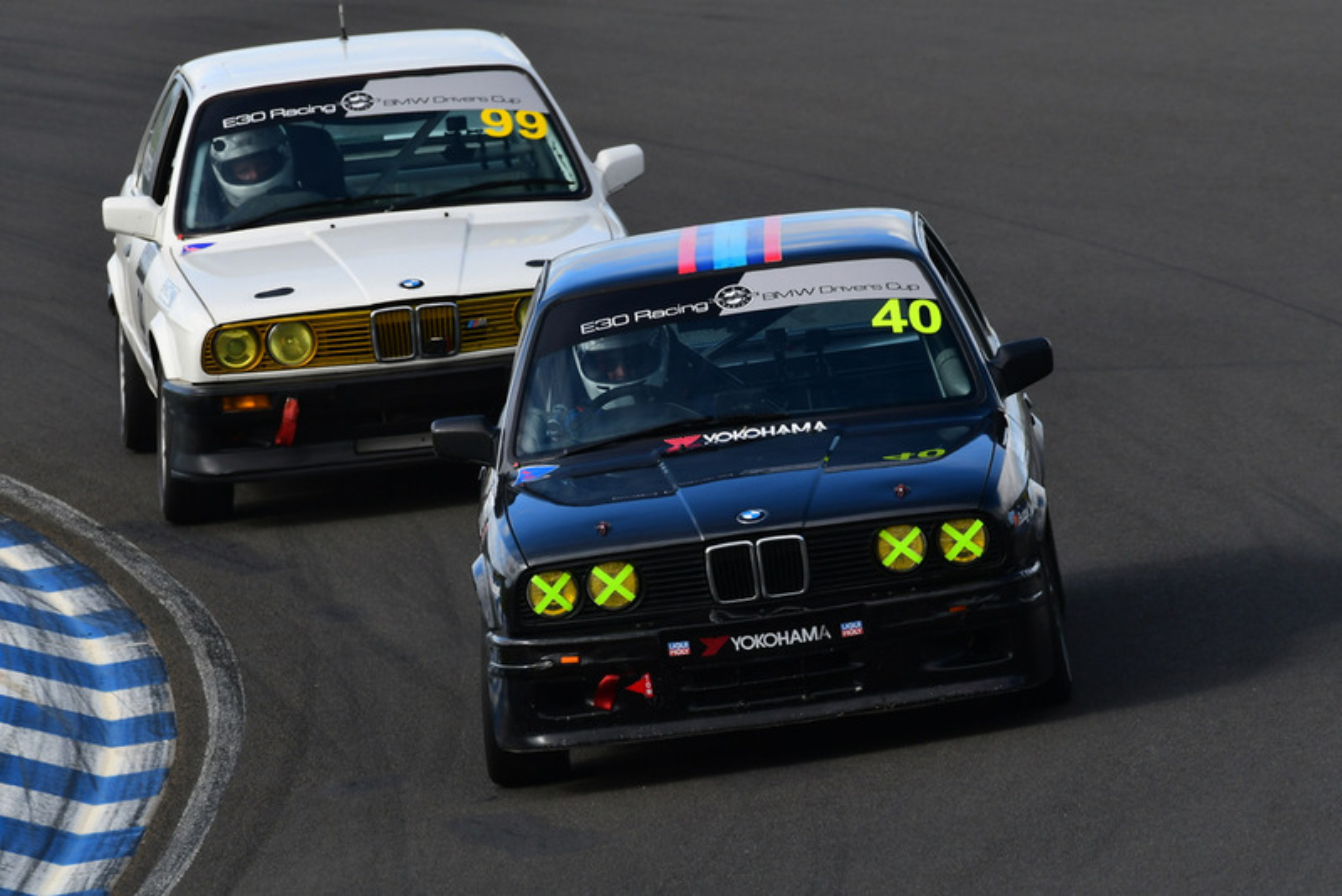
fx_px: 21814
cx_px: 671
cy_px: 448
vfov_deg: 2.4
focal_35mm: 585
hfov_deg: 3.5
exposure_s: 1/640
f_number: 9
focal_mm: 390
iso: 400
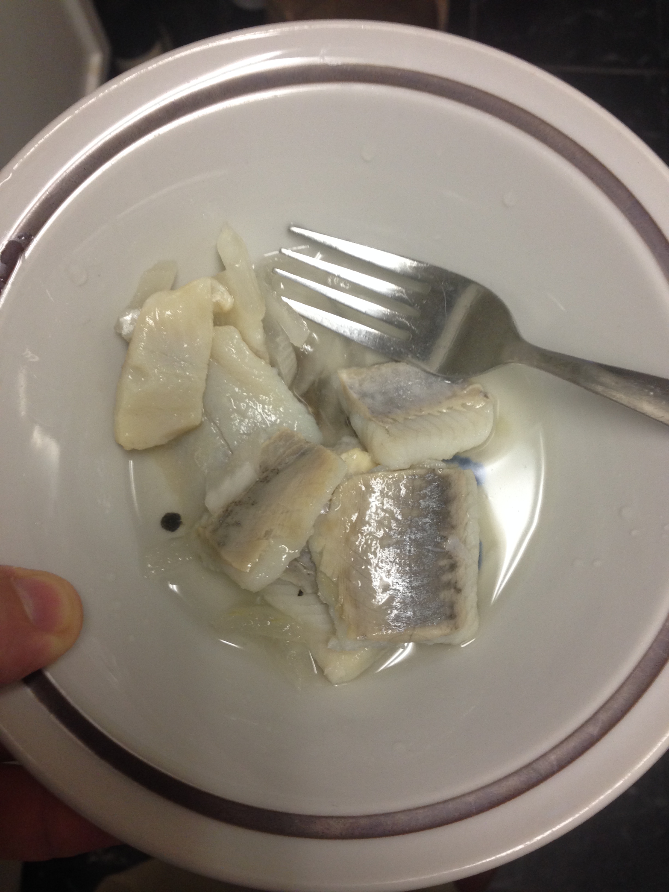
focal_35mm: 33
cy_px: 446
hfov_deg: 42.9
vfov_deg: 55.4
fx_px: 850
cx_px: 334
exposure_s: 1/20
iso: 100
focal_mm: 4.12
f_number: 2.4
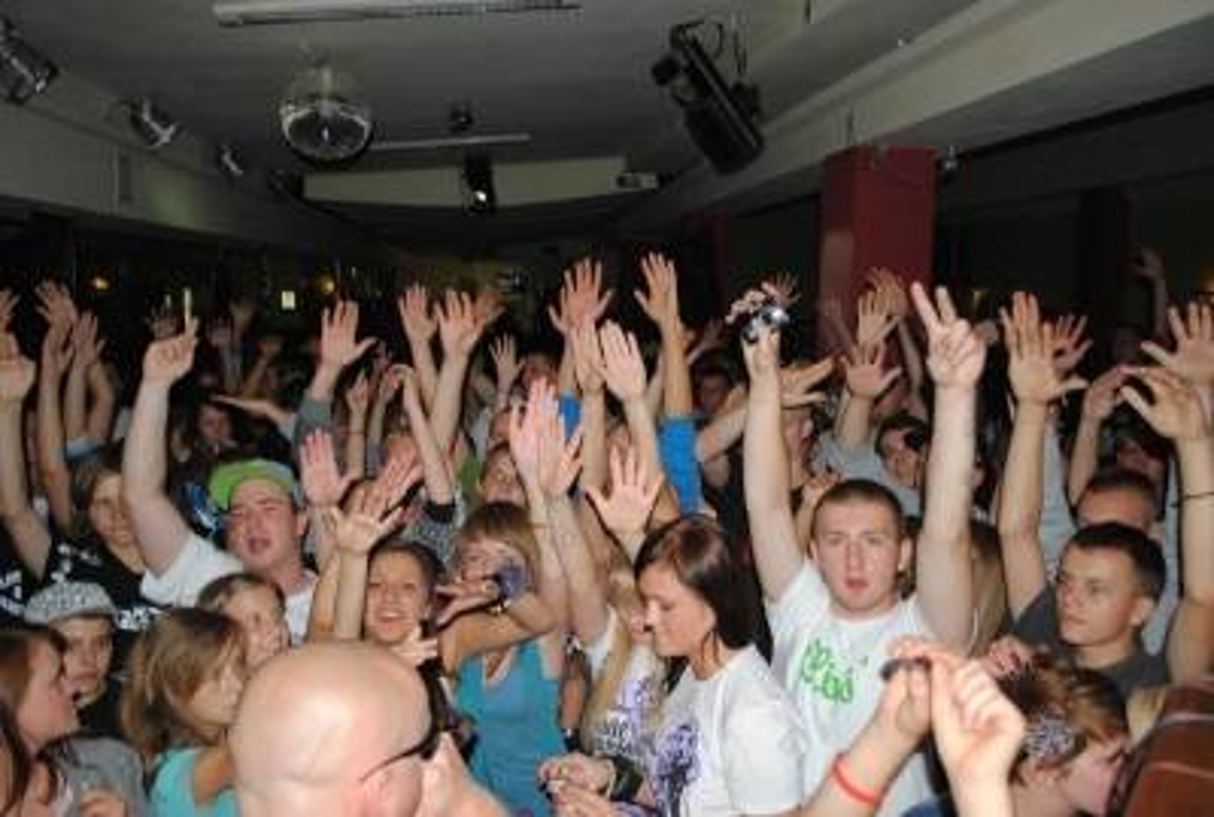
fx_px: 913
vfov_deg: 48.2
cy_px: 408
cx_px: 607
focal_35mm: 27
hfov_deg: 67.2
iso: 200
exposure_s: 1/60
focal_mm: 18
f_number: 3.5
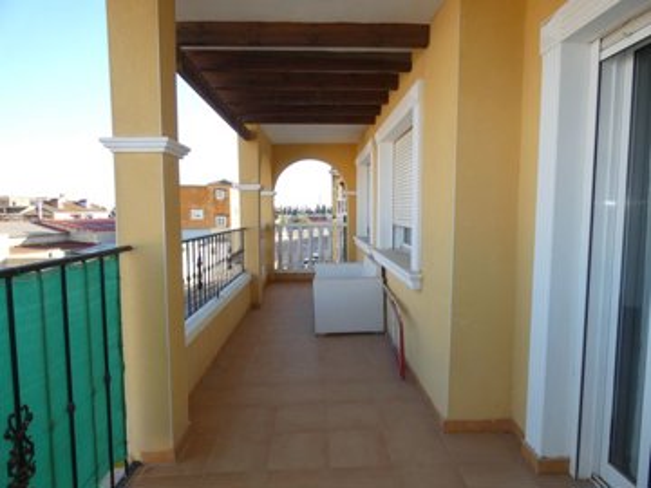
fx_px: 376
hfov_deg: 81.7
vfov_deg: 66.0
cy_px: 244
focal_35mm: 20
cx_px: 326
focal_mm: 3.6
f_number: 2.8
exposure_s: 1/320
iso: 80
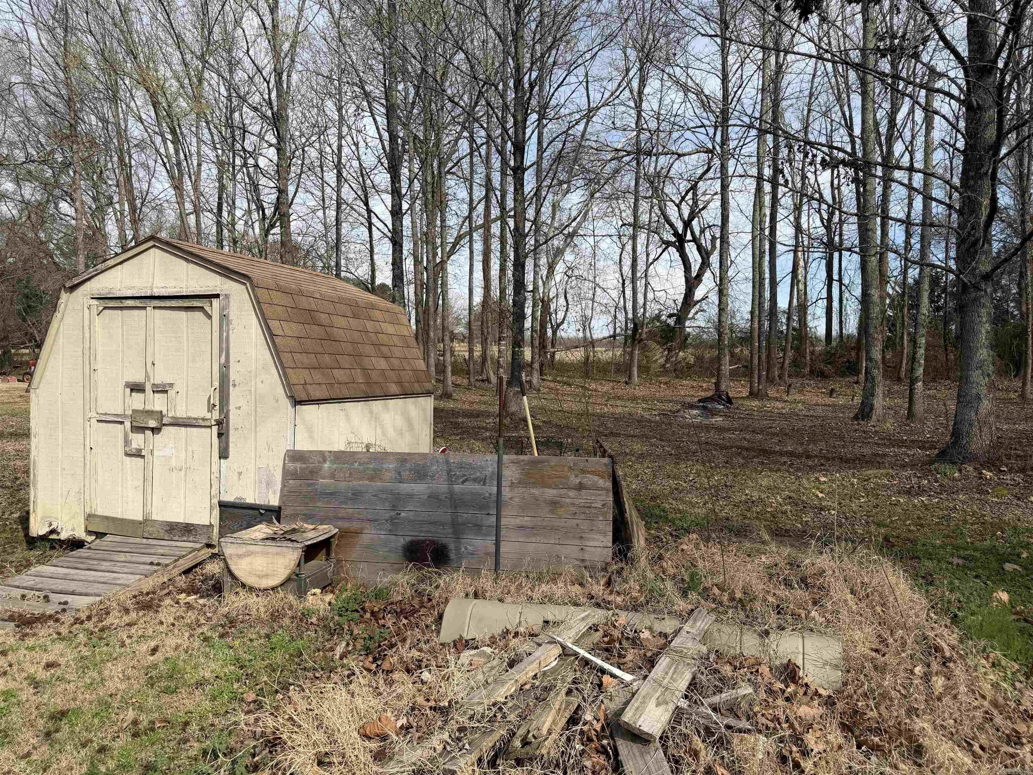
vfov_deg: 56.8
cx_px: 516
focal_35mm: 24
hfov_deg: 71.6
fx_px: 716
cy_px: 388
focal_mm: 6.76
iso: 80
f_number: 1.78
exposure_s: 1/3759
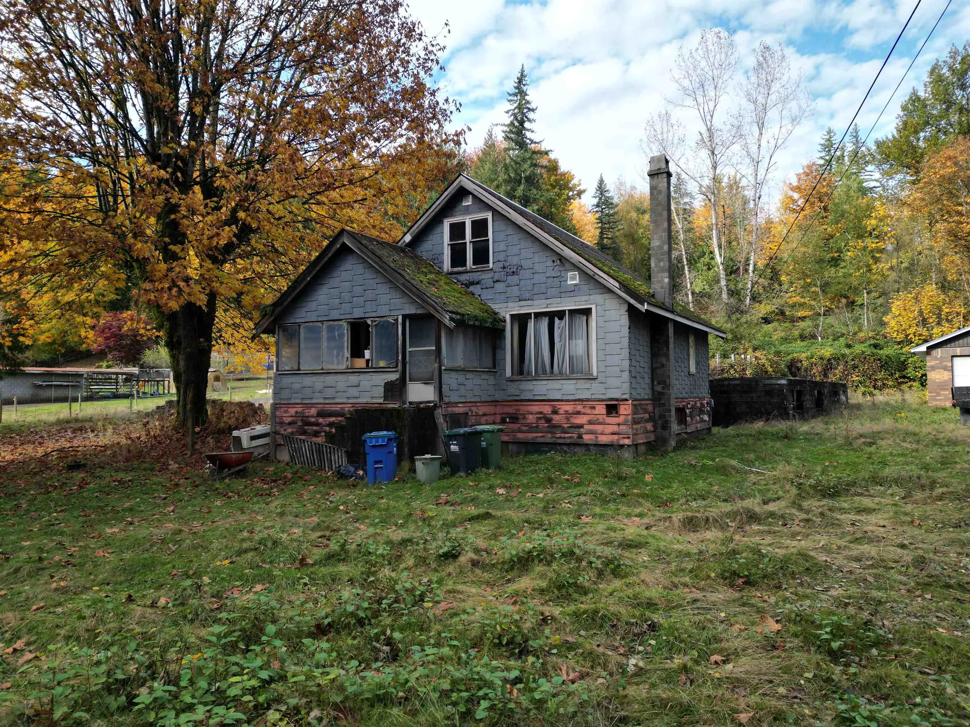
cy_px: 364
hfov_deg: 71.6
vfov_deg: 56.8
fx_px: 673
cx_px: 485
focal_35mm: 24
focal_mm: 6.72
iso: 100
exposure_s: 1/1250
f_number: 1.7
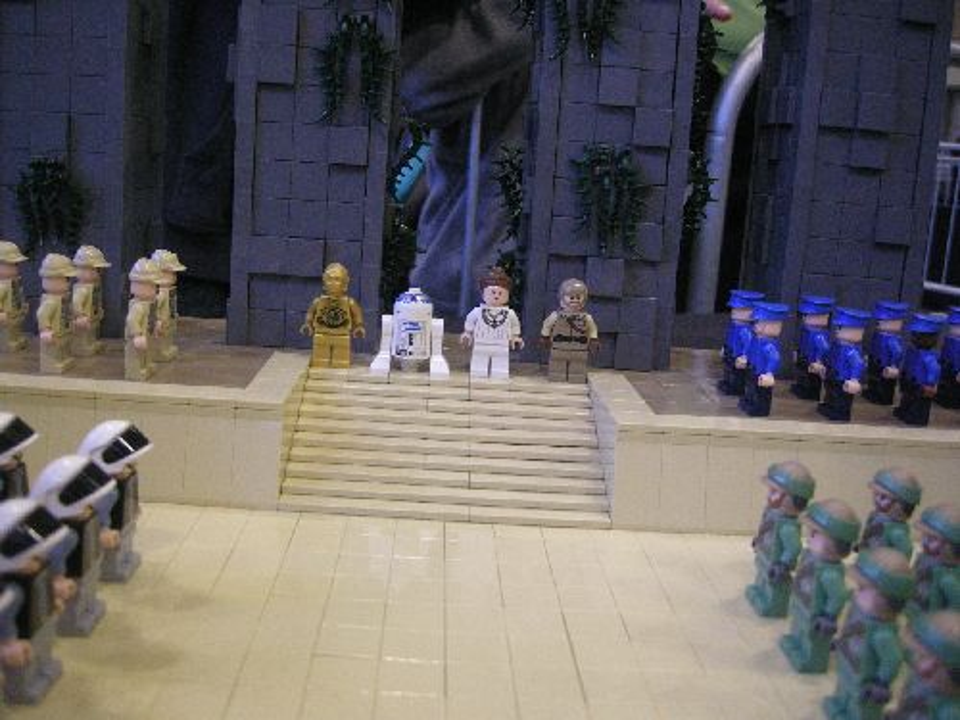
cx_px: 480
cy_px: 360
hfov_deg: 51.4
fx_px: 998
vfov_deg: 39.7
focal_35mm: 36
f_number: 2.7
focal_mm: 7.5
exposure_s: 1/24
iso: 400
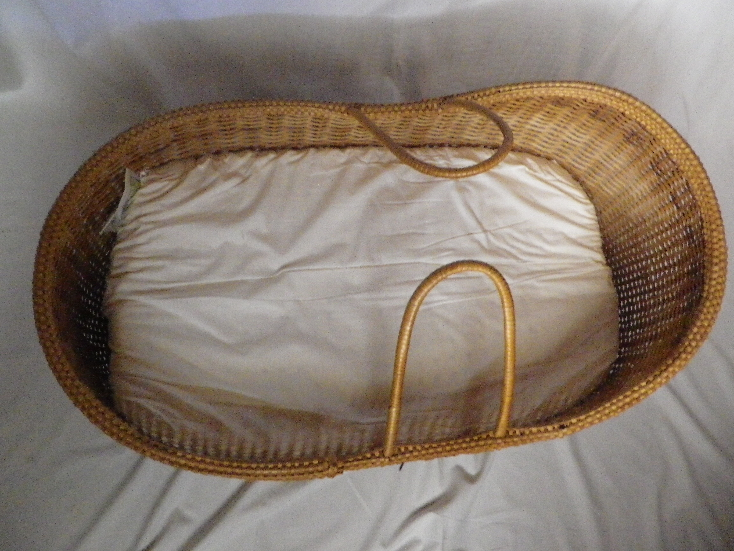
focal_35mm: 25
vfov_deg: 54.9
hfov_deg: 69.4
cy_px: 276
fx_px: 530
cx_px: 367
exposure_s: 1/13
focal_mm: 4.5
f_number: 3.5
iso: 800
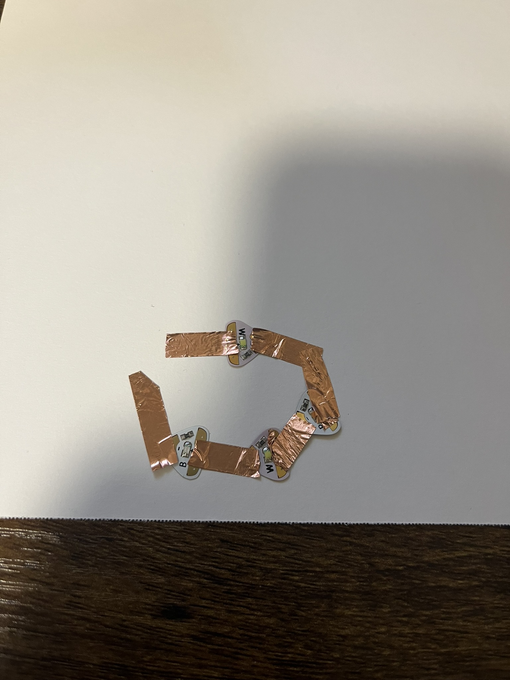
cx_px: 255
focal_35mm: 26
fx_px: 511
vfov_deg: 67.3
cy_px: 340
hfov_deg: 53.1
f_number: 1.6
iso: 200
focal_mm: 5.1
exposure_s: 1/60
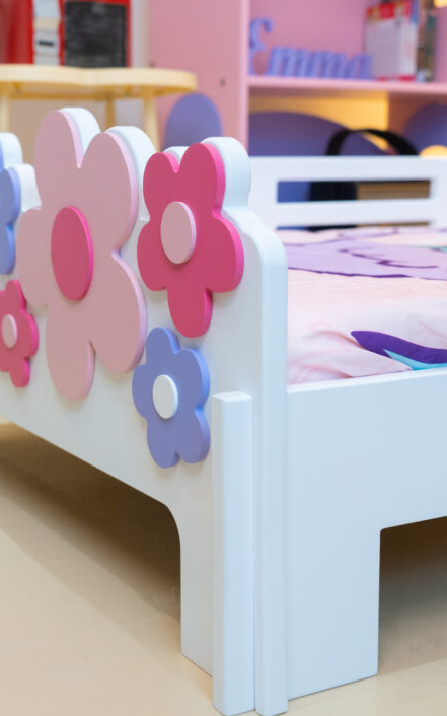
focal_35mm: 52
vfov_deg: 38.9
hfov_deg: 24.7
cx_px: 146
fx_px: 1014
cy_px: 332
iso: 1250
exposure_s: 1/160
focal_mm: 40
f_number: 5.6
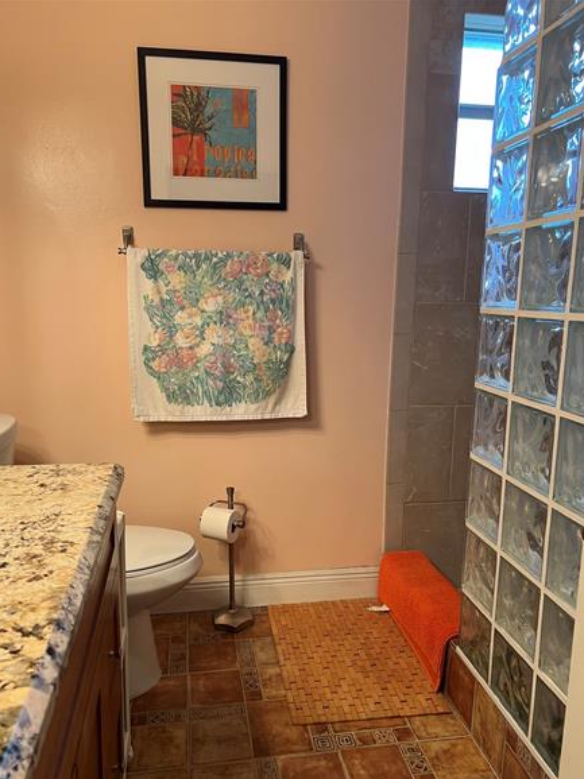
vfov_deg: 65.3
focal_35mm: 27
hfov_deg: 51.3
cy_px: 403
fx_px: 608
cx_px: 291
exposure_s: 1/60
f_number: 1.5
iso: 100
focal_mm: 5.7
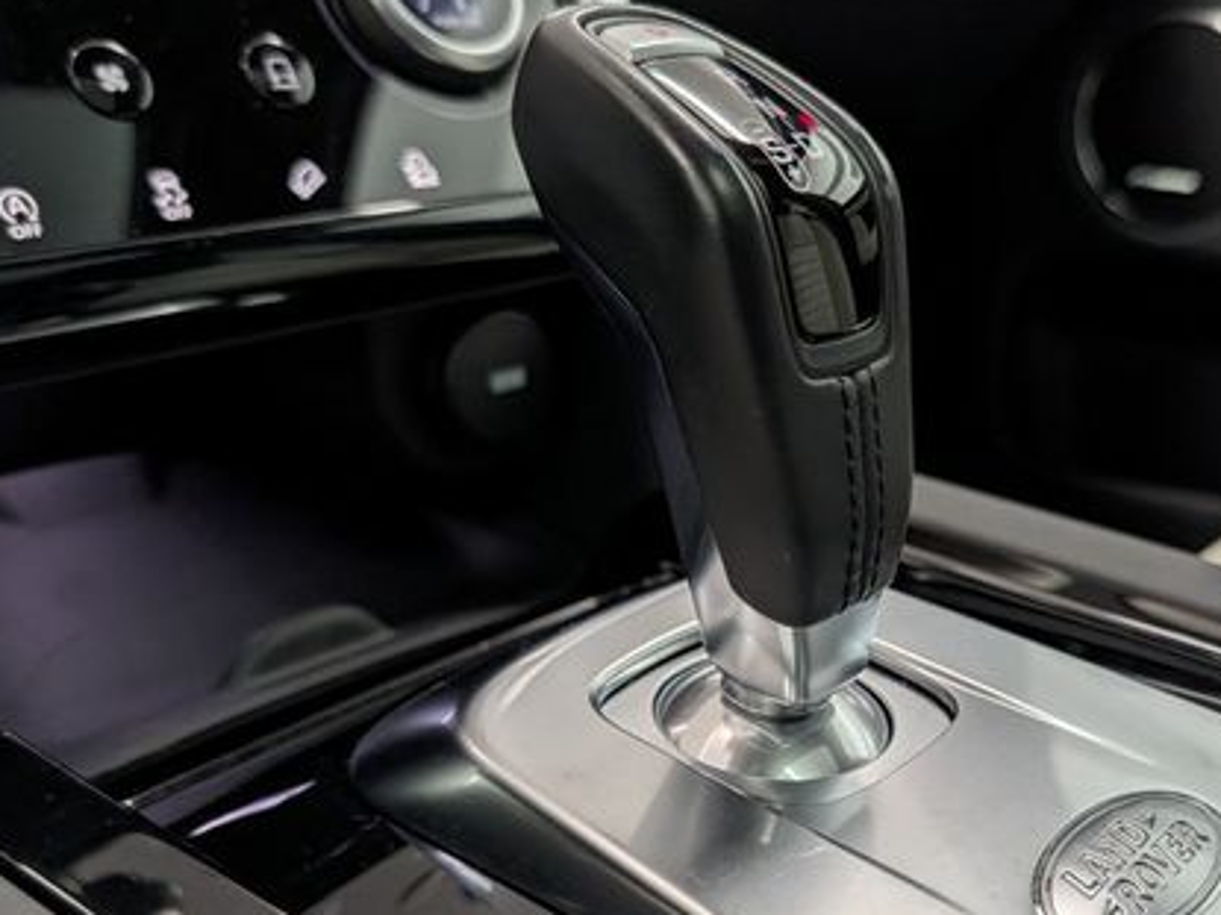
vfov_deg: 38.5
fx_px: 1305
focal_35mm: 37
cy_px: 547
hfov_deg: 49.6
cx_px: 771
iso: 20
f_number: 1.68
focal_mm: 6.9
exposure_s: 1/120
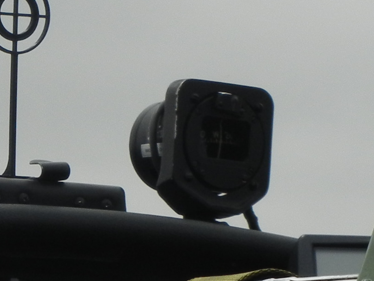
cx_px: -76
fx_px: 4442
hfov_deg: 4.8
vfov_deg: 3.6
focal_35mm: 411
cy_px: 86
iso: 160
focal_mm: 18.3
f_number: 9
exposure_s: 1/325
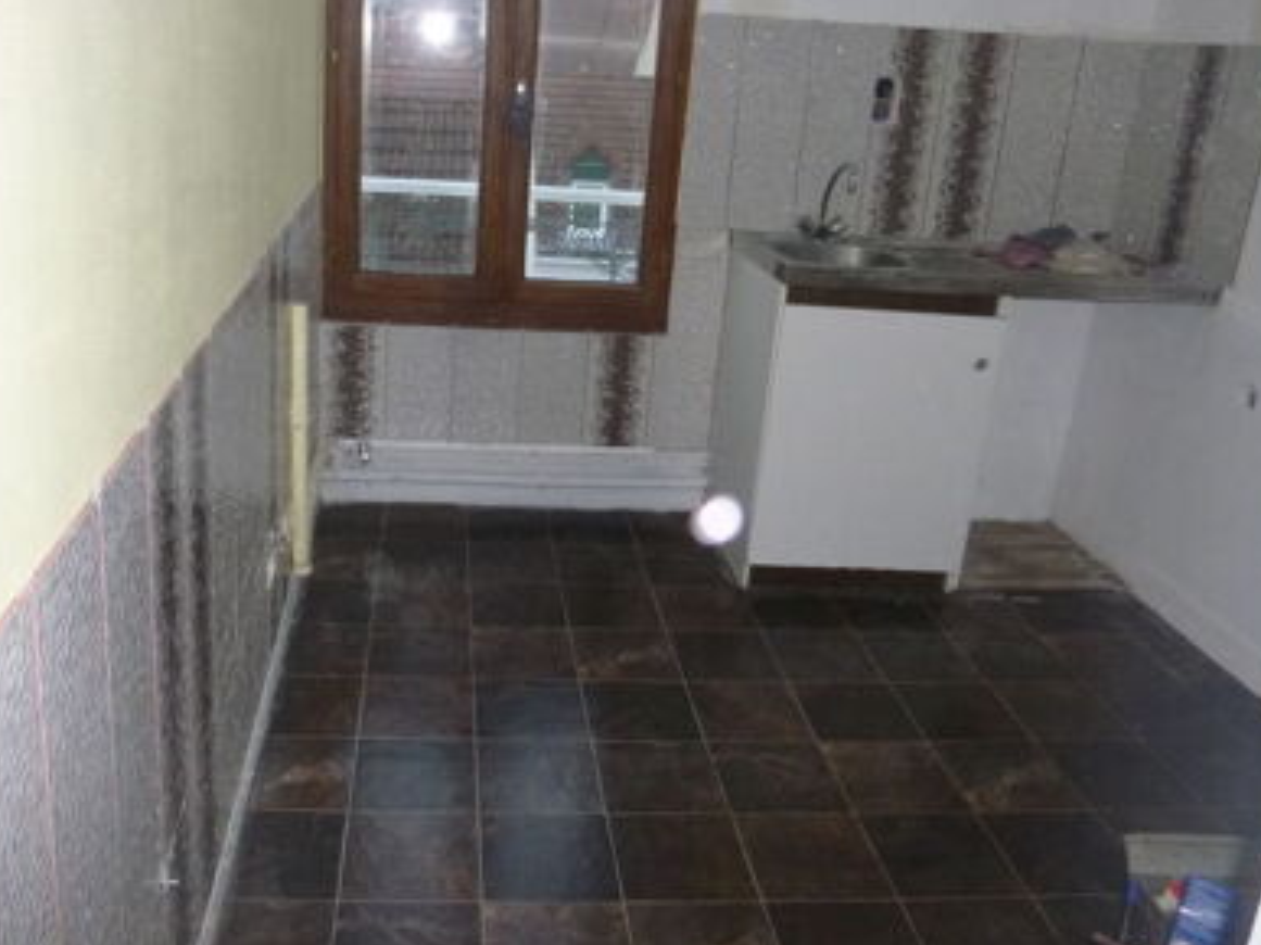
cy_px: 424
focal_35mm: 31
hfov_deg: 58.0
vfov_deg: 45.4
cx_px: 525
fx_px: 1129
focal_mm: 4.5
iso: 400
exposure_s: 1/60
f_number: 3.1
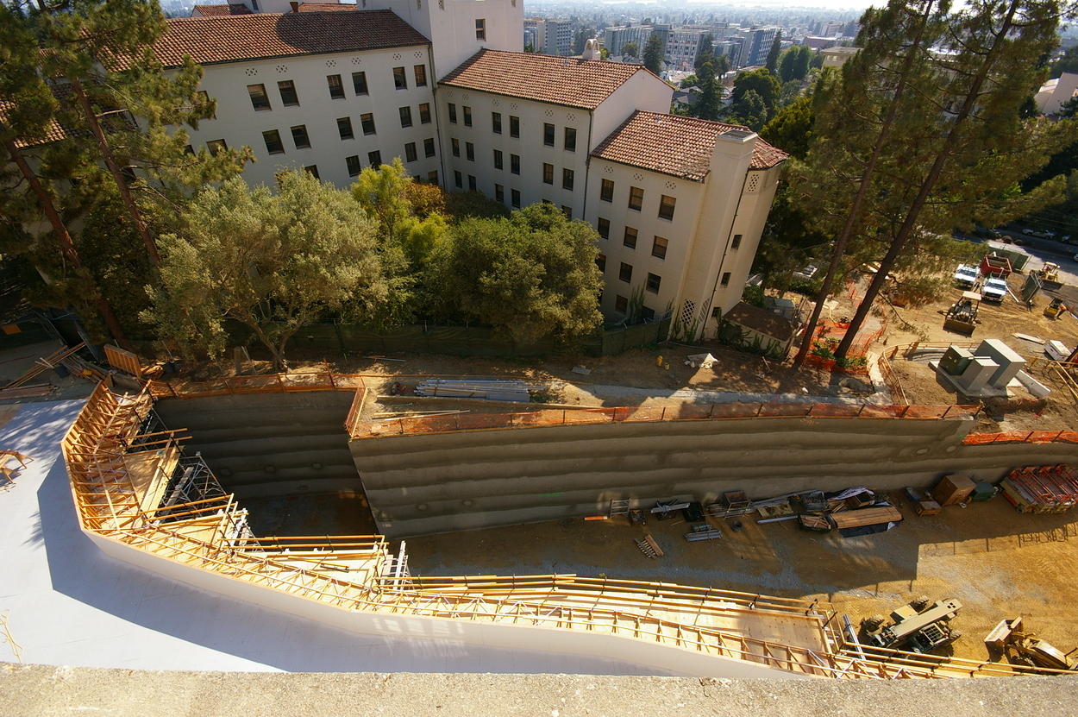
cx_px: 539
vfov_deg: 77.2
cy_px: 358
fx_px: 449
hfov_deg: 100.4
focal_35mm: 15
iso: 200
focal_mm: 10
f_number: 9.5
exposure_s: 1/125
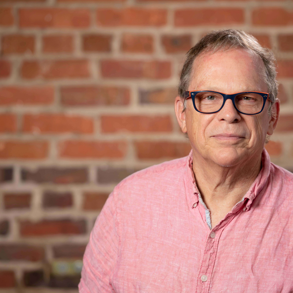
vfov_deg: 7.6
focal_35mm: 229
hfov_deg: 7.6
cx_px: 211
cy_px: 146
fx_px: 2193
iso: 100
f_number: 4
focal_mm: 180
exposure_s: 1/160
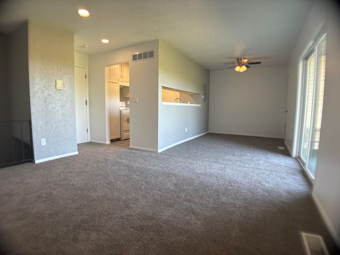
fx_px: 255
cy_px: 128
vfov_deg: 53.1
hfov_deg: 67.3
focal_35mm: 26
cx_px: 170
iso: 125
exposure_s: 1/108
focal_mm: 5.96
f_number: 1.6
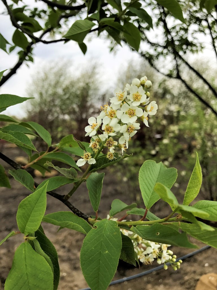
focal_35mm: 28
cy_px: 145
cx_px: 108
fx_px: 234
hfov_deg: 49.7
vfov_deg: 63.4
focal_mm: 3.99
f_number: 1.8
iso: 20
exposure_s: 1/912
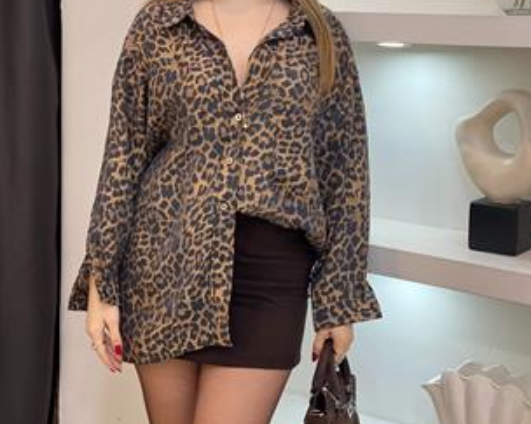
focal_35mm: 69
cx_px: 269
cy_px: 139
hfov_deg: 27.5
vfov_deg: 22.1
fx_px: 1084
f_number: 2
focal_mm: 6
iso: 100
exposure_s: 1/100
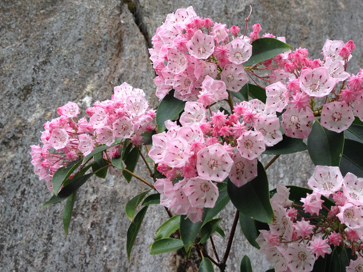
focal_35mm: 45
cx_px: 222
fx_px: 472
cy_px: 140
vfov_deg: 32.2
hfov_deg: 41.8
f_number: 2.4
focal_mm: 4.28
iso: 64
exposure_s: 1/238
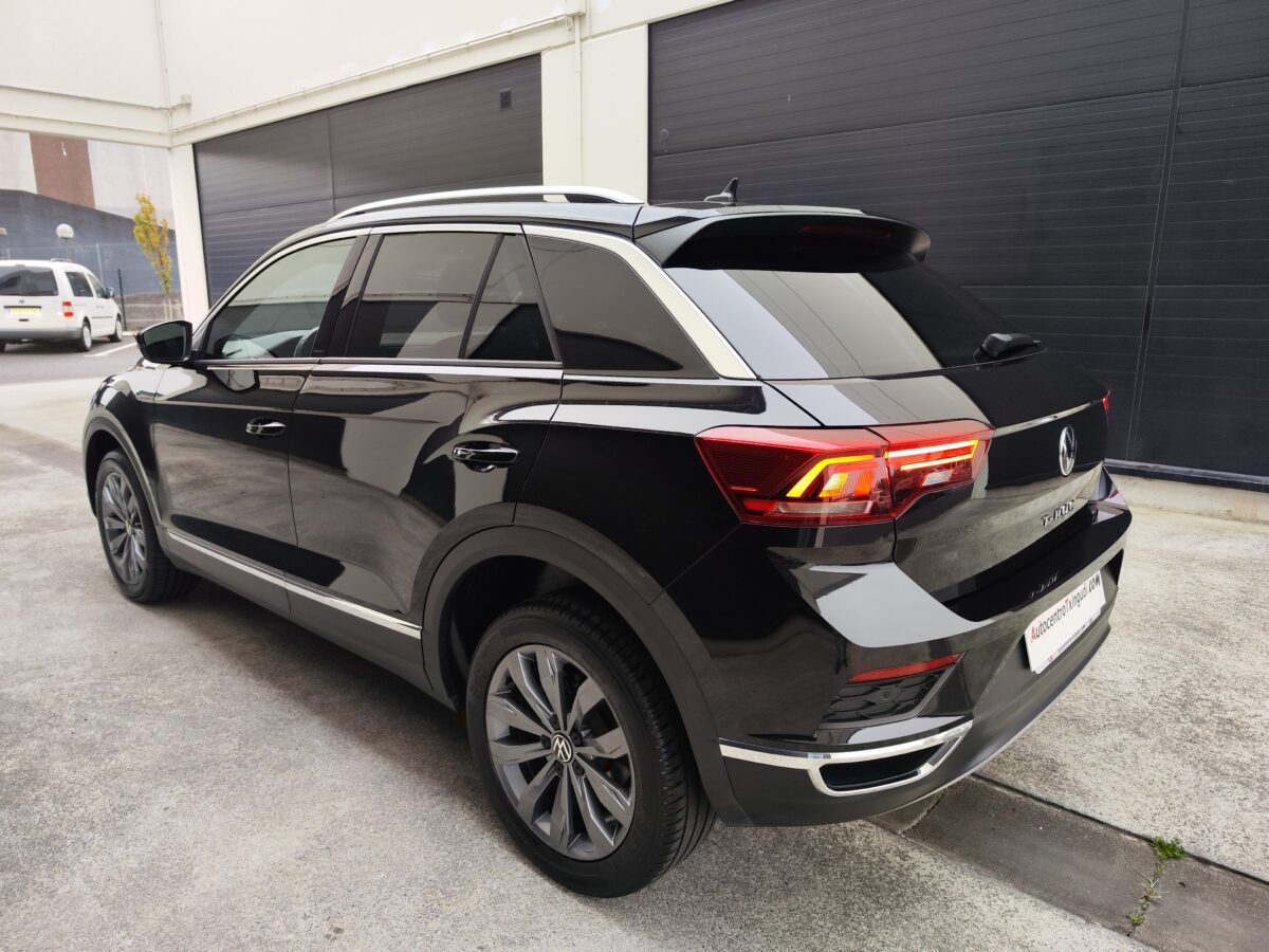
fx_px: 843
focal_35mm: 23
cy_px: 476
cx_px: 634
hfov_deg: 73.9
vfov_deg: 58.9
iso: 576
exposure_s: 1/80
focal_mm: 7.01
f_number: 1.69
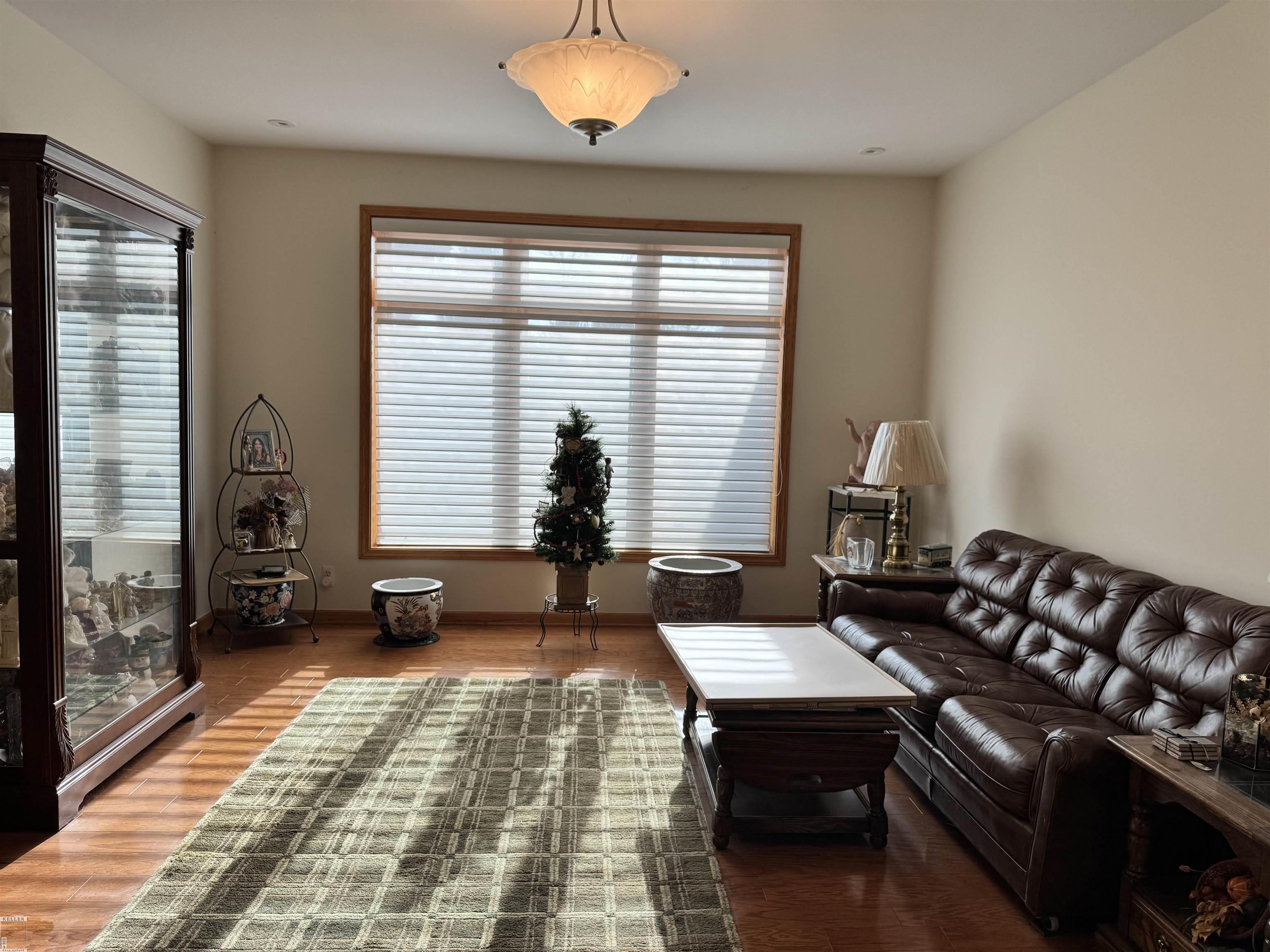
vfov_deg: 56.8
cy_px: 476
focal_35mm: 24
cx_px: 635
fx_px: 881
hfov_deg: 71.6
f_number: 1.78
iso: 80
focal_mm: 6.76
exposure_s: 1/428
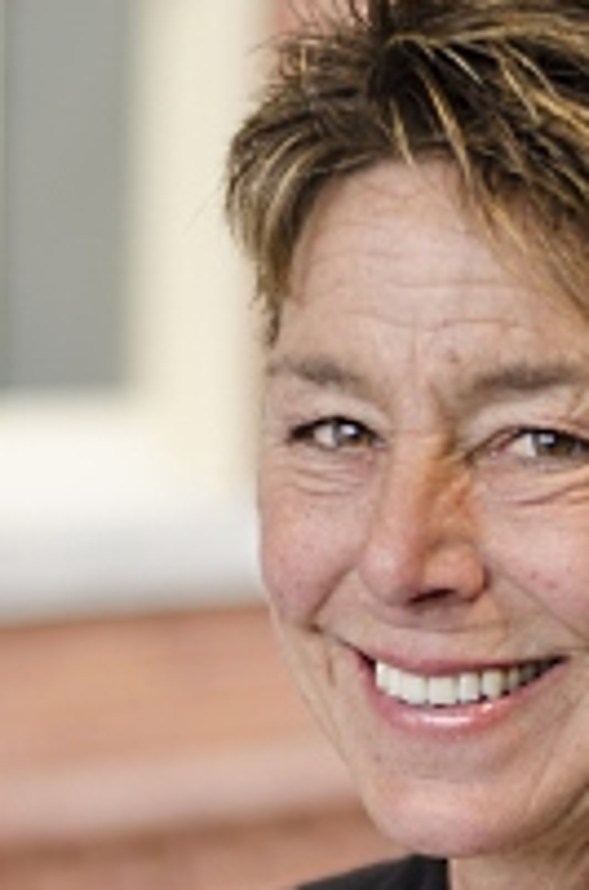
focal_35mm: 197
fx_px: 4860
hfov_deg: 6.9
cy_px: 987
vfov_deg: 10.3
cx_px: 487
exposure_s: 1/180
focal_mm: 50
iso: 100
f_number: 2.4
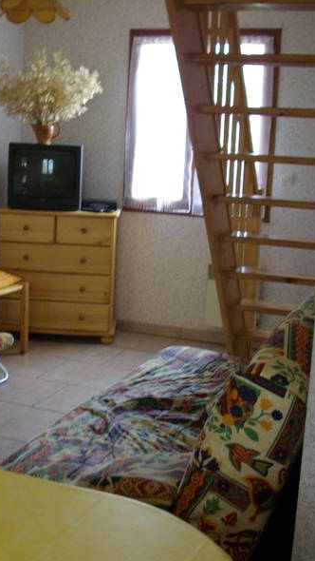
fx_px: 802
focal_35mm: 54
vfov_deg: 38.5
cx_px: 119
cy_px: 280
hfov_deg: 22.2
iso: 239
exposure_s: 1/50
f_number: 2.8
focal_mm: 6.2
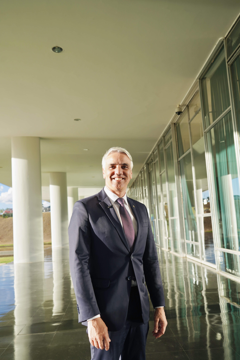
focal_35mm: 32
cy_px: 180
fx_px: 320
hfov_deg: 41.1
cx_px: 120
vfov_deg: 58.7
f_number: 4.5
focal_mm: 32
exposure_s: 1/320
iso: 100
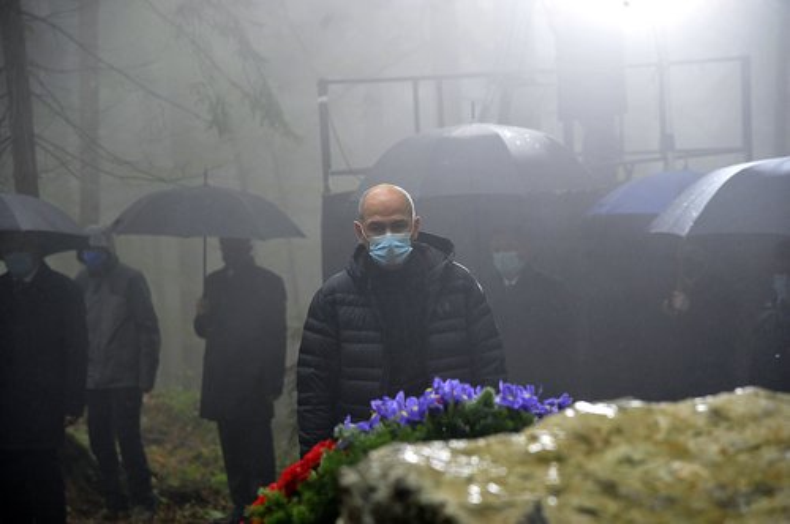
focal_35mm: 120
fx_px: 2630
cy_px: 262
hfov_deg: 17.1
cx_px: 395
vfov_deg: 11.4
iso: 2500
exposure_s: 1/200
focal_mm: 120
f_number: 5
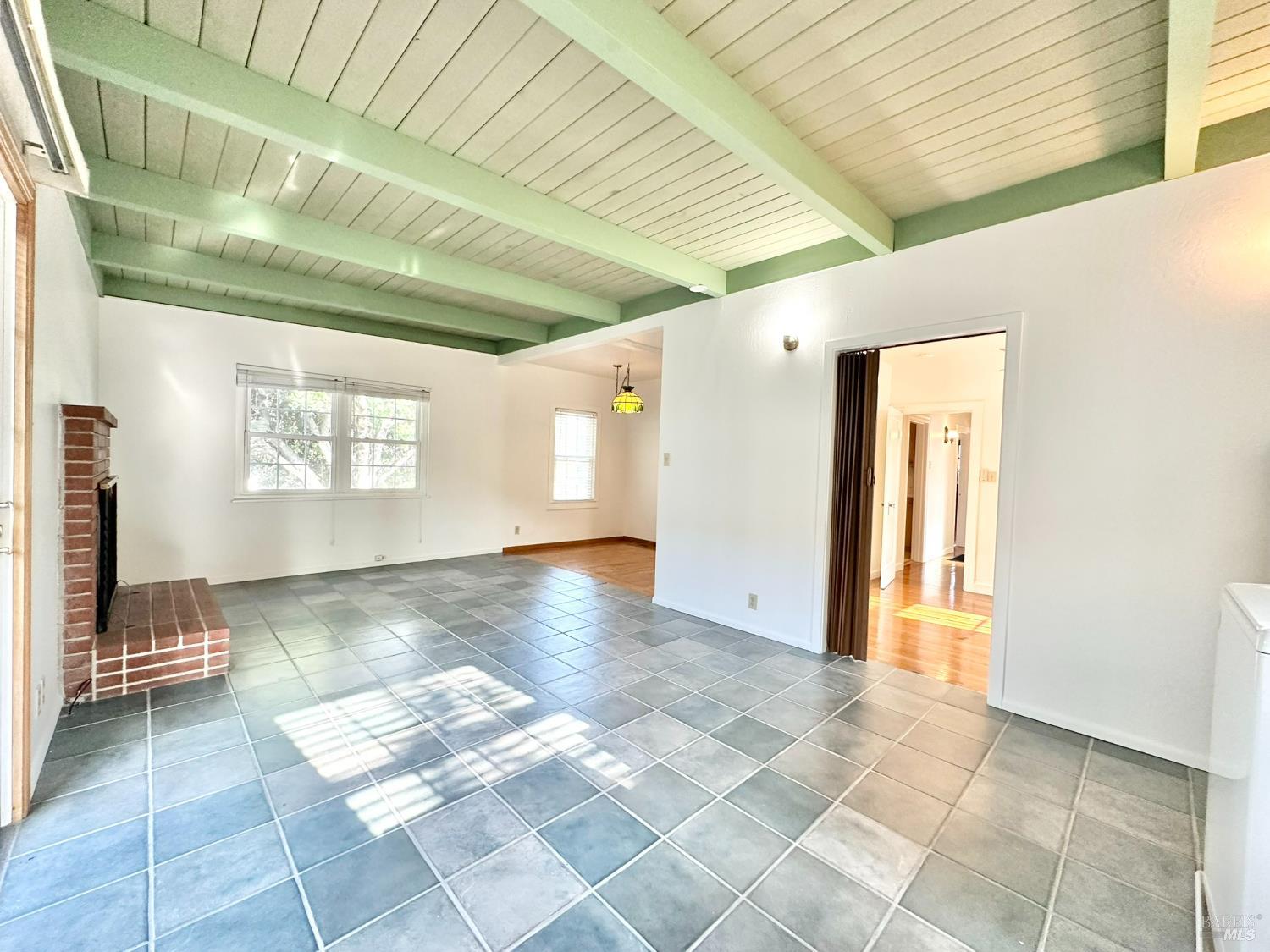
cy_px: 476
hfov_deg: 102.1
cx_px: 635
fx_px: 514
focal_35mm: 14
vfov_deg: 85.7
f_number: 2.2
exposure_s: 1/120
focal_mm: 2.22
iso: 320
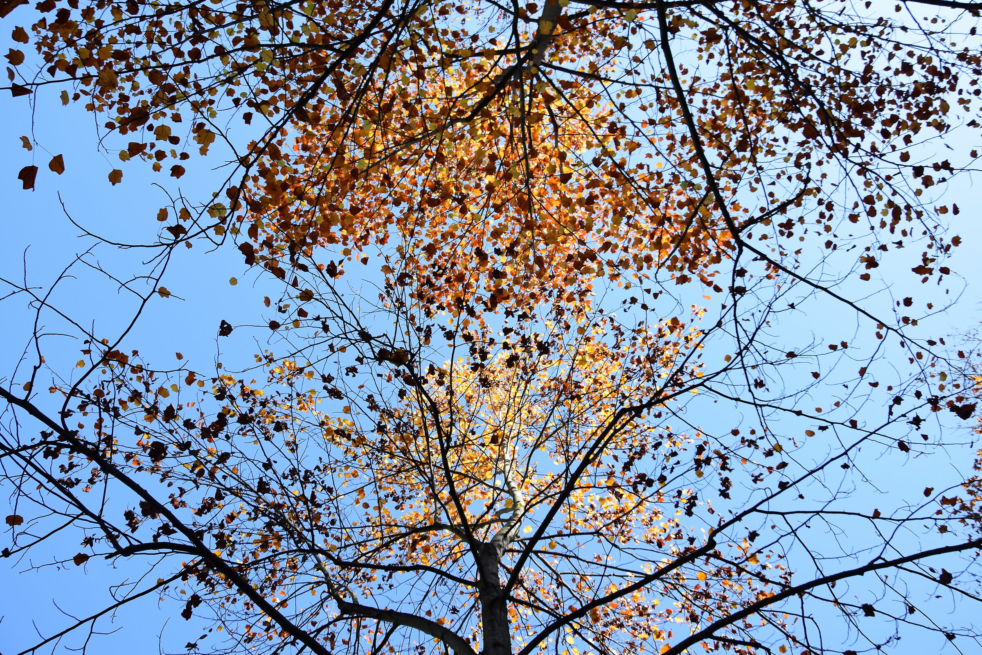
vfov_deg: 25.8
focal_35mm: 52
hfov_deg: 37.9
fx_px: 1432
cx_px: 491
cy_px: 328
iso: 220
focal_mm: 35
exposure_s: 1/250
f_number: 8
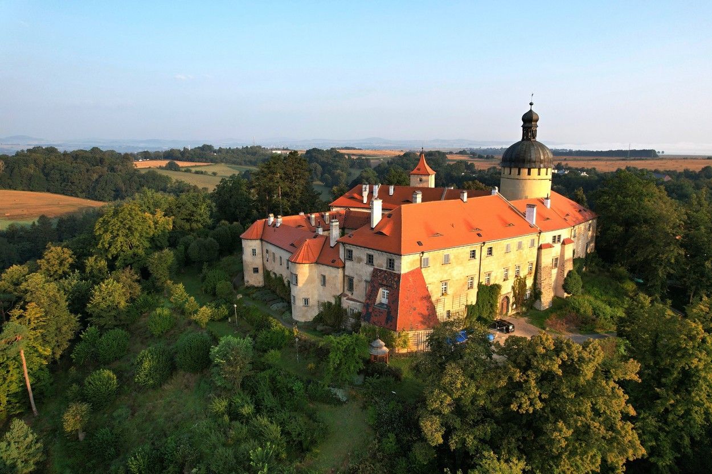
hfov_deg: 78.6
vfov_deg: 57.2
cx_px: 356
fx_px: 435
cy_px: 237
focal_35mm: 22
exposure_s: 1/640
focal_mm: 8.38
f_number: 2.8
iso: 100
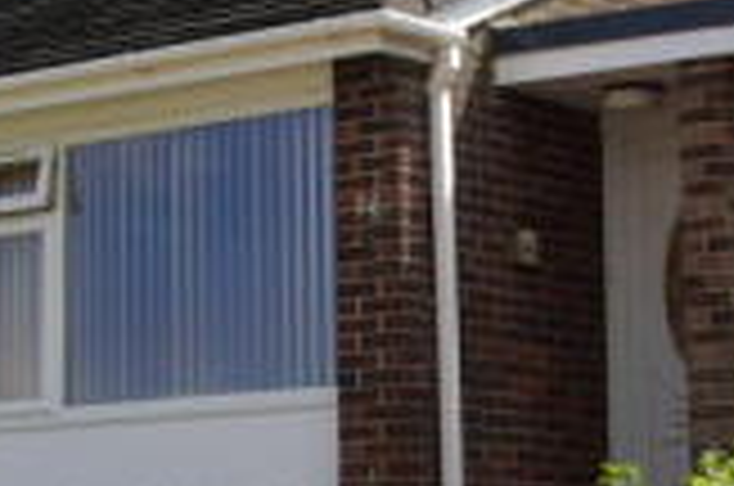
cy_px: 227
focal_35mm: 139
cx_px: 263
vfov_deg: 9.8
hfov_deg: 14.8
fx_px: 2829
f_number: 6.7
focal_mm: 23
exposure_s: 1/180
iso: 100
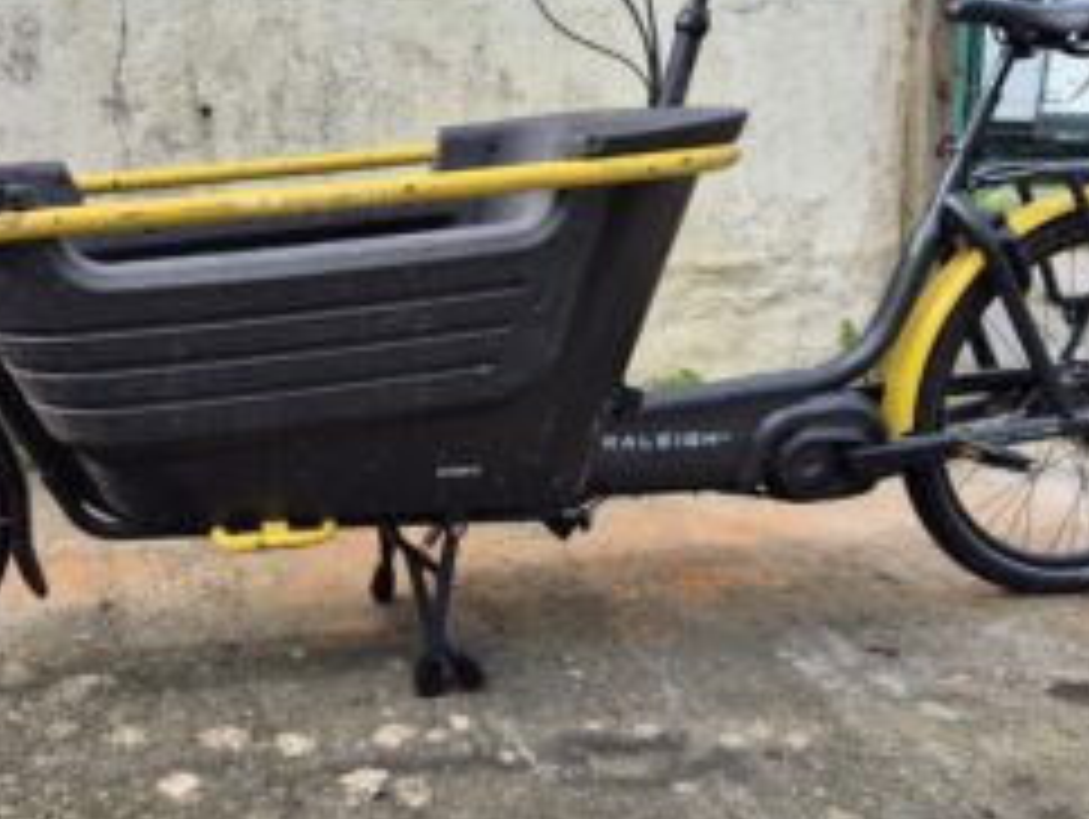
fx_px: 1197
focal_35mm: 38
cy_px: 396
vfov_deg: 37.8
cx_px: 432
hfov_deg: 48.6
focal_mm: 5.4
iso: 25
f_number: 1.8
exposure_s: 1/798
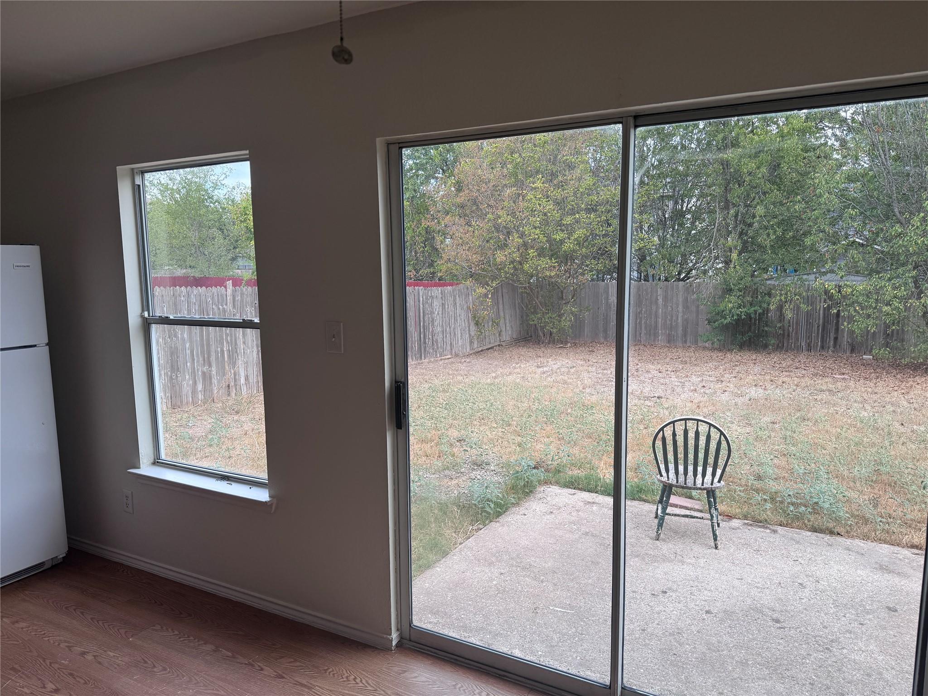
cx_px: 464
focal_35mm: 24
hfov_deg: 71.6
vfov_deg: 56.8
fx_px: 643
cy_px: 348
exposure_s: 1/488
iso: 80
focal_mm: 6.76
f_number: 1.78
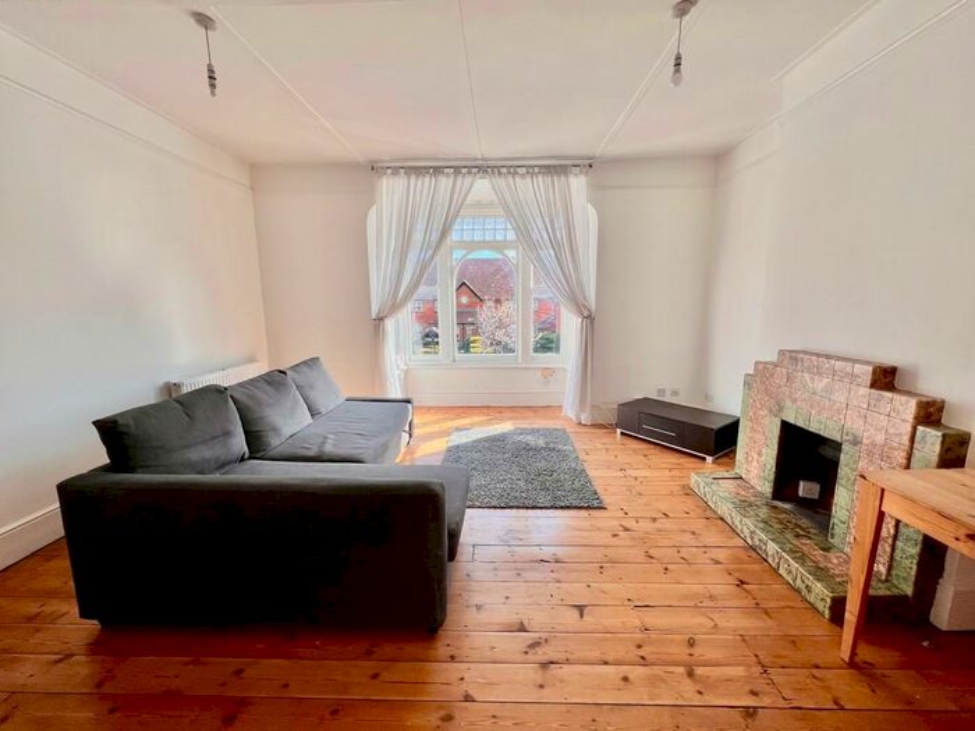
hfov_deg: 106.2
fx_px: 366
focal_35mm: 13
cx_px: 488
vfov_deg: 89.9
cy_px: 366
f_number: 1.8
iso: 32
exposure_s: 1/384
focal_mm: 1.57
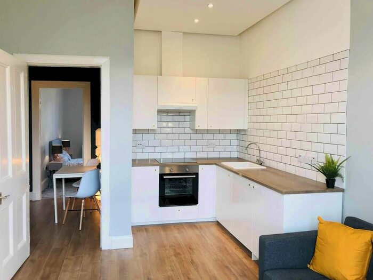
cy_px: 140
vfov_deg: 49.7
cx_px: 186
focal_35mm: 28
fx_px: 302
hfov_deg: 63.4
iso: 32
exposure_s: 1/50
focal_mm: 3.99
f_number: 1.8
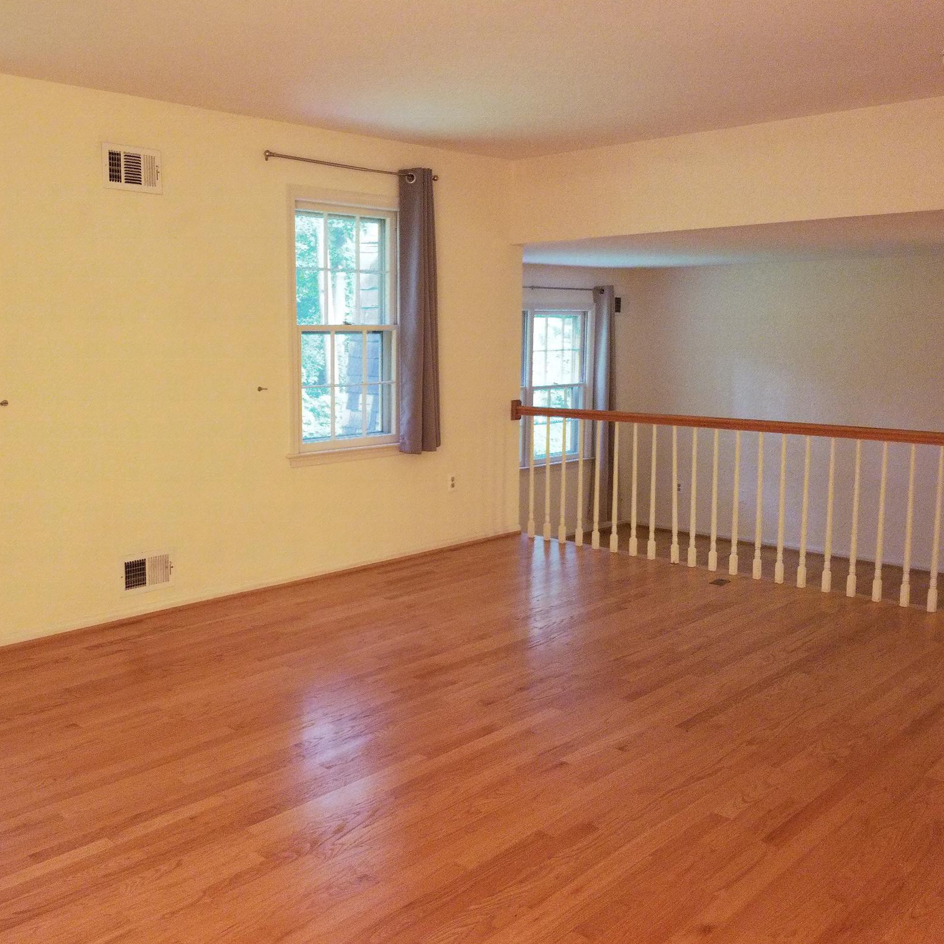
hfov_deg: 52.1
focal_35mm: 31
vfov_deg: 52.5
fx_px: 956
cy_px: 473
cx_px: 373
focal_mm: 4.25
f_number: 1.7
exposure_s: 1/11
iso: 200
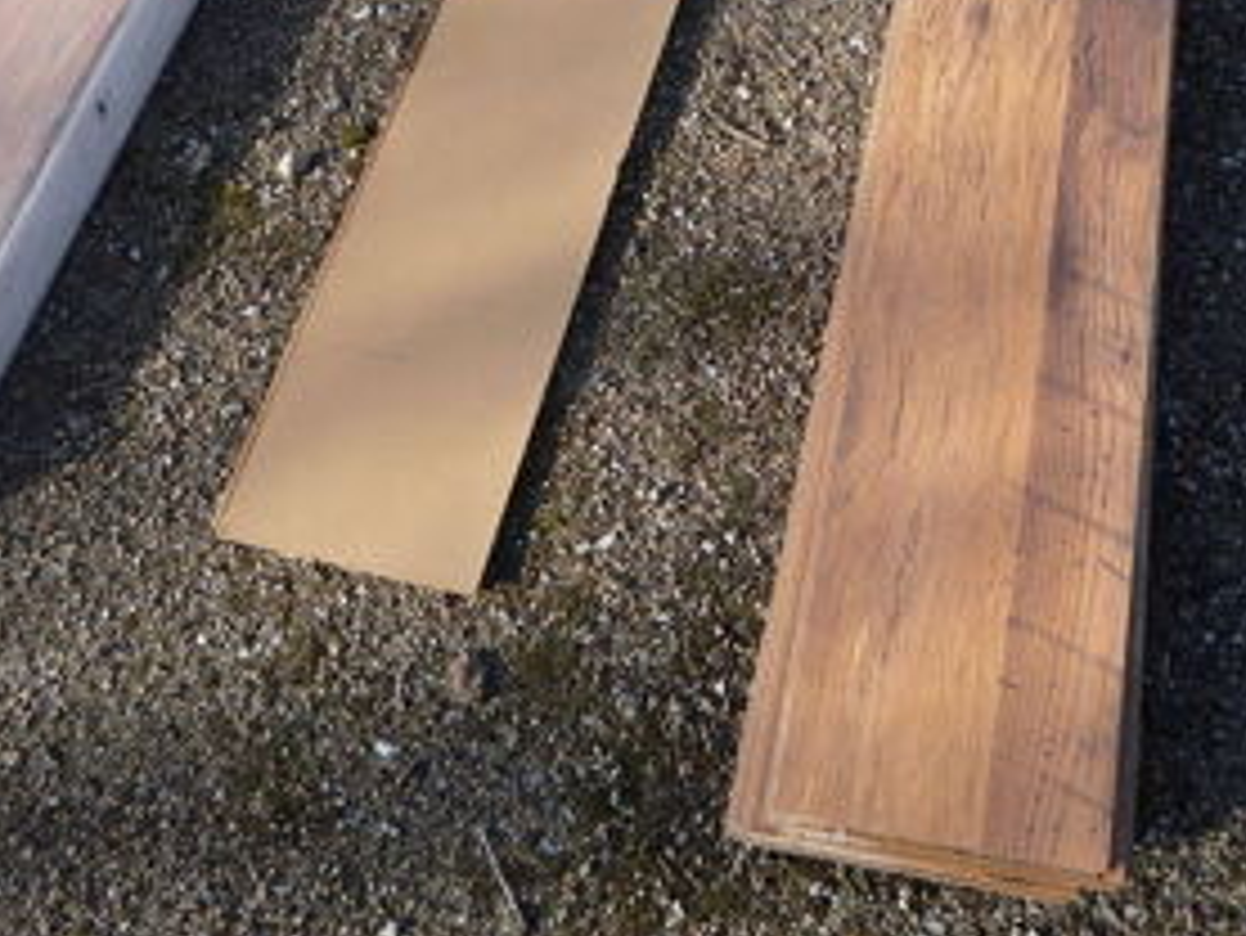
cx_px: 630
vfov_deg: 27.4
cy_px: 166
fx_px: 1873
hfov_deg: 36.8
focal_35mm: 52
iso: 100
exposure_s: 1/250
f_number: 4
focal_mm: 5.2
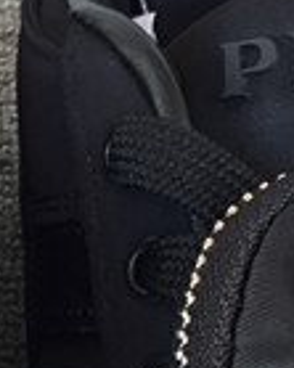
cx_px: 69
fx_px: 2134
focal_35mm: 196
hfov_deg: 7.9
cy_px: 240
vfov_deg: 9.9
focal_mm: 3.3
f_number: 2.4
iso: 32
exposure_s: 1/50
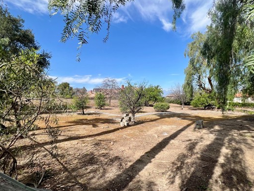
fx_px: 117
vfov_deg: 77.5
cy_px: 111
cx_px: 127
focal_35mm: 16
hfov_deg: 94.5
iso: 32
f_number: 1.8
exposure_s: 1/1429
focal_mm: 1.57
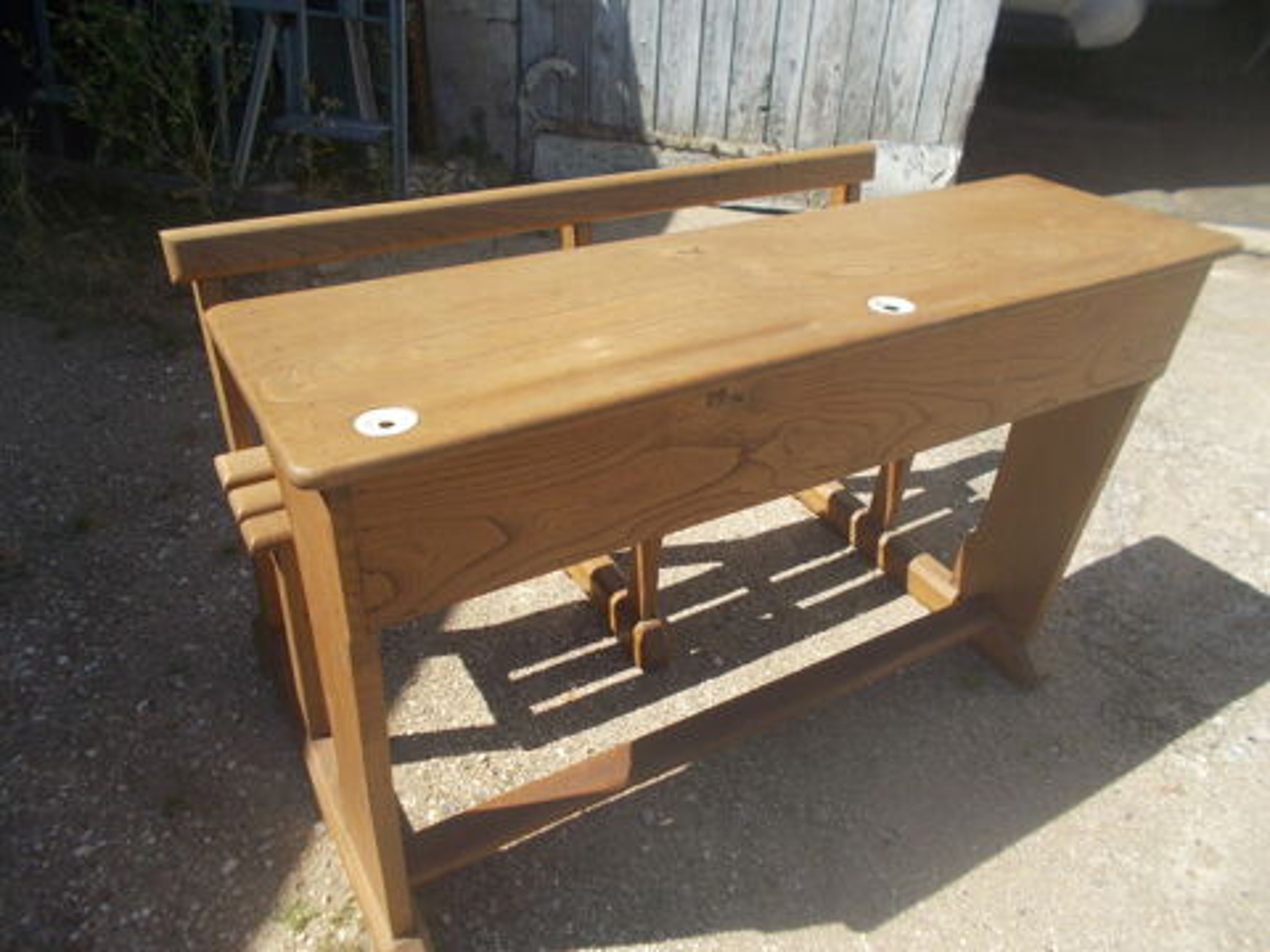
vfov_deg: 53.1
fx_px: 954
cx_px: 635
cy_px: 476
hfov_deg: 67.3
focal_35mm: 26
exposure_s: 1/100
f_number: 8
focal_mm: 4.6
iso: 80
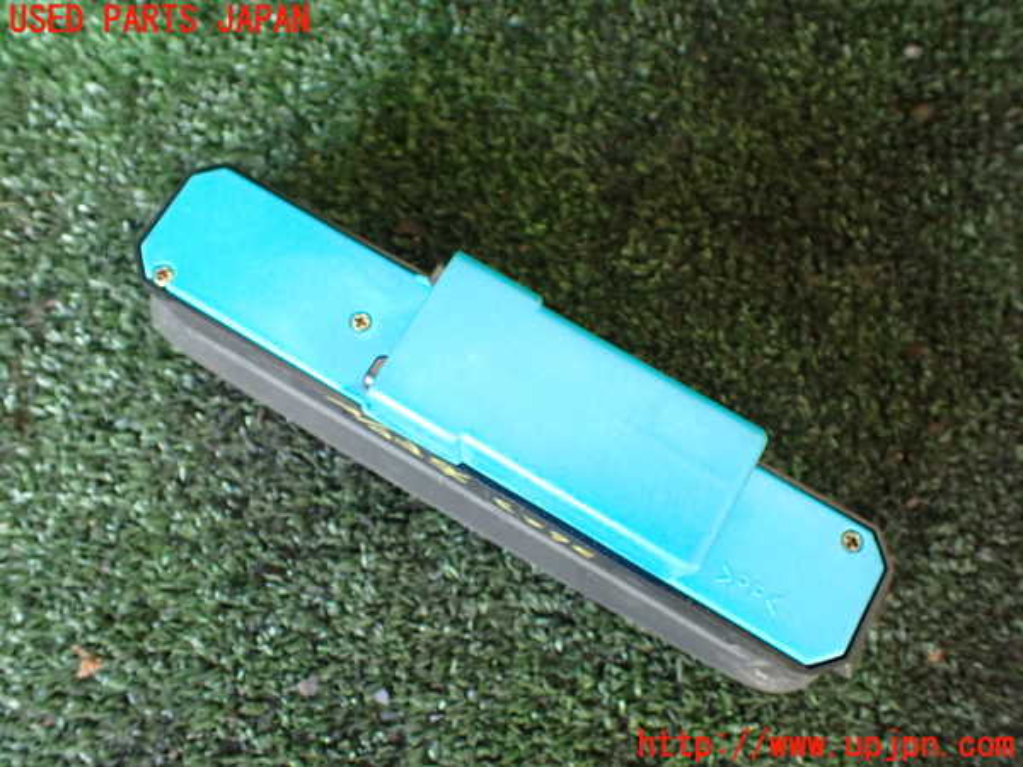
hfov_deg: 60.0
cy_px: 384
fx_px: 887
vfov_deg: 46.8
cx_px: 512
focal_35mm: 30
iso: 800
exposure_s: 1/30
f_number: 2.3
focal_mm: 5.4
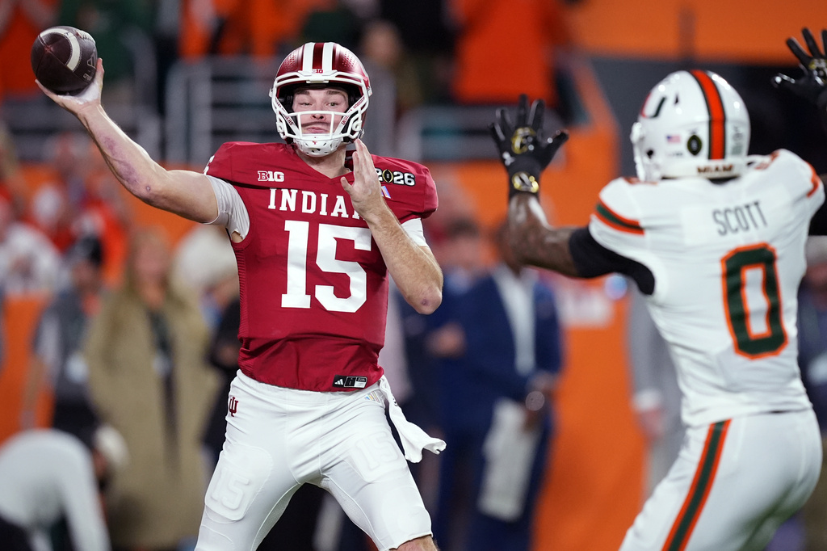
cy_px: 276
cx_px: 414
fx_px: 13778
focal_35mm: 600
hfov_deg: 3.4
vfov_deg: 2.3
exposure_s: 1/2000
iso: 4000
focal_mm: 400
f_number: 2.8
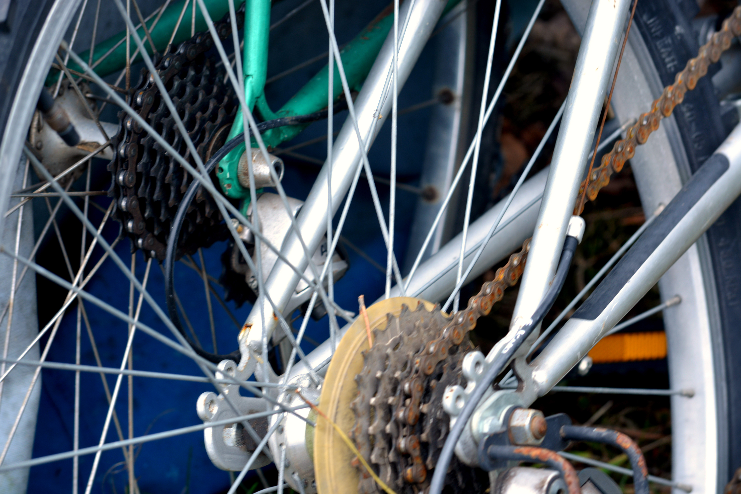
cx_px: 370
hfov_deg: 12.5
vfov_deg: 8.3
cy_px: 247
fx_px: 3396
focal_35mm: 165
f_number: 8
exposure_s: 1/4
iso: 100
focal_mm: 110
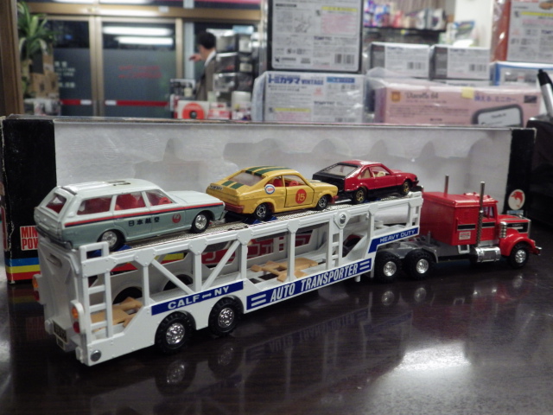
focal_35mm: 34
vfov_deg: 41.8
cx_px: 276
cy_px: 208
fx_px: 543
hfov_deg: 54.0
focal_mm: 6.2
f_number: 3.4
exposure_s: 1/50
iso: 400
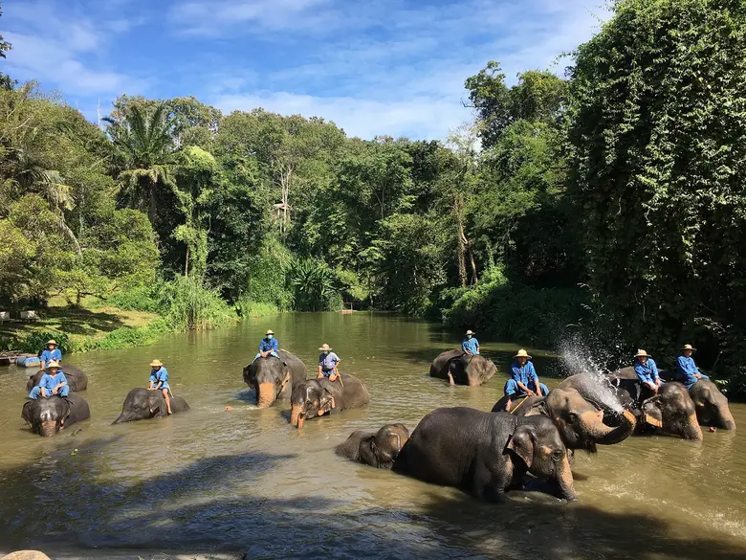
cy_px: 280
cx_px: 373
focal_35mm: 29
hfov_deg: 61.7
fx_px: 625
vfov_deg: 48.2
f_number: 2.2
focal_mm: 4.15
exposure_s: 1/1026
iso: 25
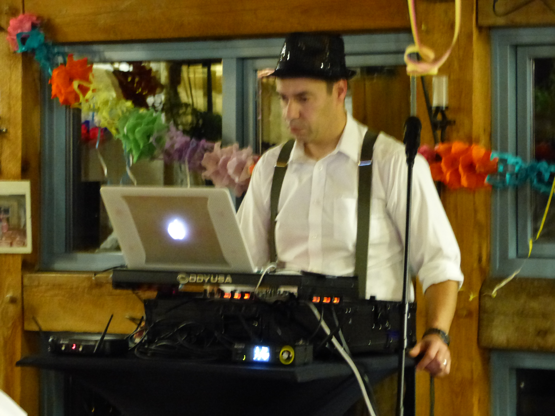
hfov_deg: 13.9
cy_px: 208
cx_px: 278
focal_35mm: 142
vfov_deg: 10.4
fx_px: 2277
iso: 1600
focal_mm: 25.6
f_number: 2.8
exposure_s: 1/2.5
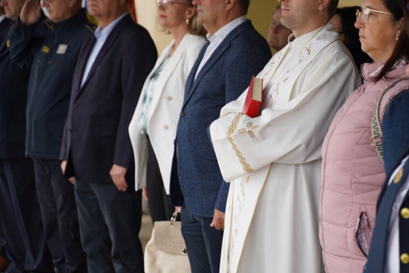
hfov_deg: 20.0
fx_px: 1159
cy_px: 96
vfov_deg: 13.4
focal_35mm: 102
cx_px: 267
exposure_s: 1/80
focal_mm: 75
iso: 100
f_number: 2.8
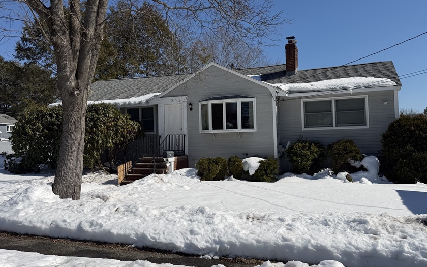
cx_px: 220
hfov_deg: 61.2
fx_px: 361
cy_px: 125
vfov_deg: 40.6
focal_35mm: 31
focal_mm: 6.76
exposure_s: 1/14286
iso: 80
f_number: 1.78
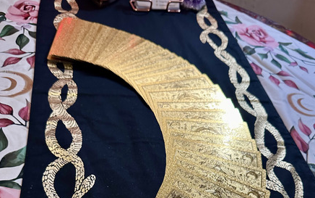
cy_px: 192
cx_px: 158
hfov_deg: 55.3
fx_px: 301
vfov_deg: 33.6
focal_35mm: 35
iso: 250
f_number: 1.78
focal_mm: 6.86
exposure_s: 1/60
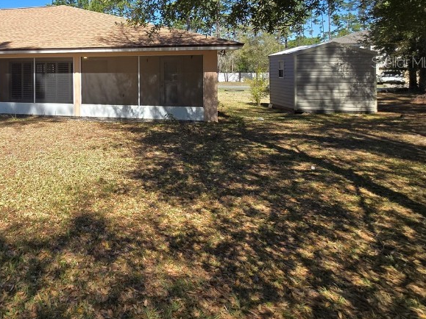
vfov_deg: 54.6
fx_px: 283
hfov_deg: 64.7
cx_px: 64
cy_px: 62
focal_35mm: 23
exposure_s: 1/1328
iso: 50
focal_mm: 2.2
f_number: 2.2
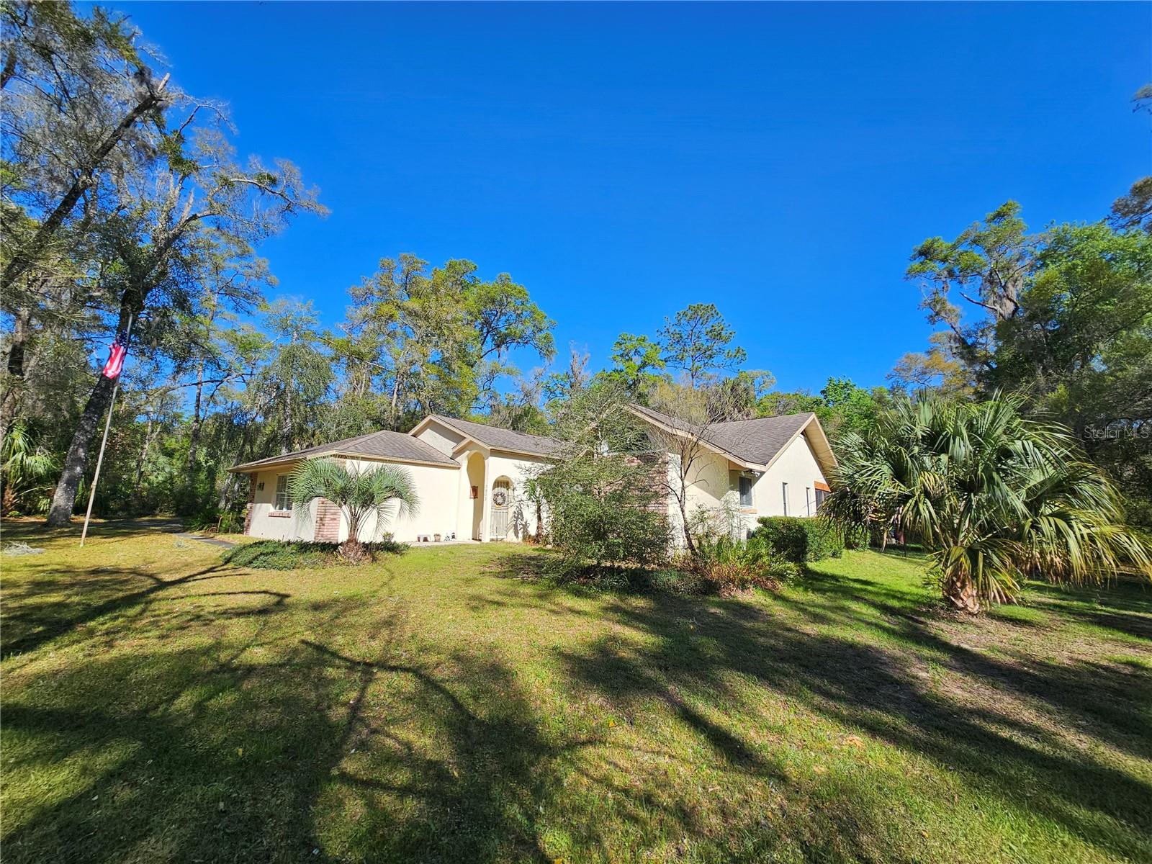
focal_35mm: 13
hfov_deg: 106.2
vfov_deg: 89.9
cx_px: 576
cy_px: 432
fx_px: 433
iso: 50
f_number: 2.2
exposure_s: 1/1844
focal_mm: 2.2
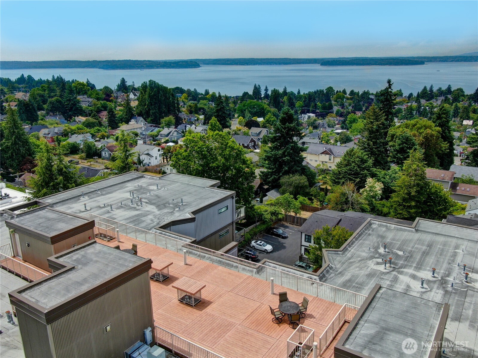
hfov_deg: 61.7
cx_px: 239
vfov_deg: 48.2
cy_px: 179
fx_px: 400
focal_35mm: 29
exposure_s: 1/500
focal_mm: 5.1
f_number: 3
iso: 110
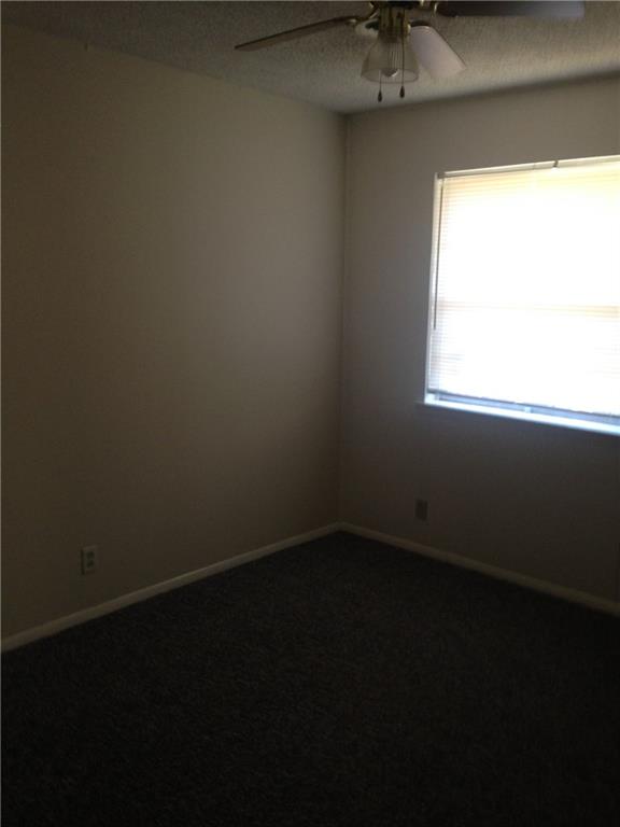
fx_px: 788
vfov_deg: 55.4
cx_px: 310
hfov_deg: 42.9
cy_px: 414
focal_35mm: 33
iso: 100
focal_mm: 4.12
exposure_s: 1/20
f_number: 2.4
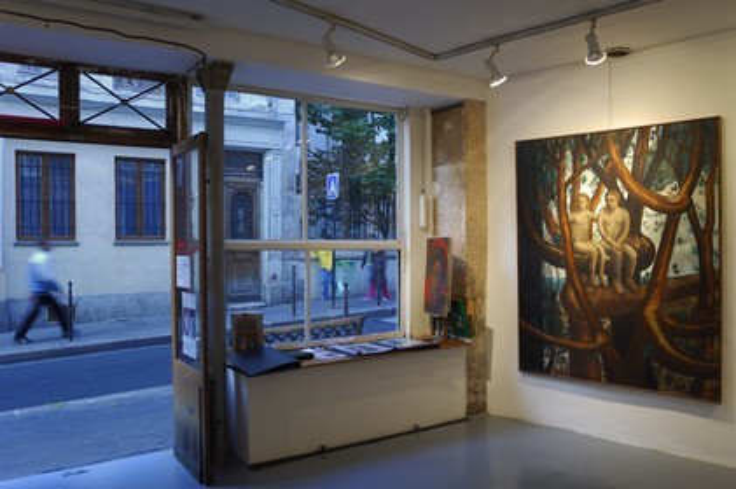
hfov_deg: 64.6
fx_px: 582
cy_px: 244
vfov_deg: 45.6
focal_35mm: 28
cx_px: 368
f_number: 4
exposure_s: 1/10
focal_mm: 19
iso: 100
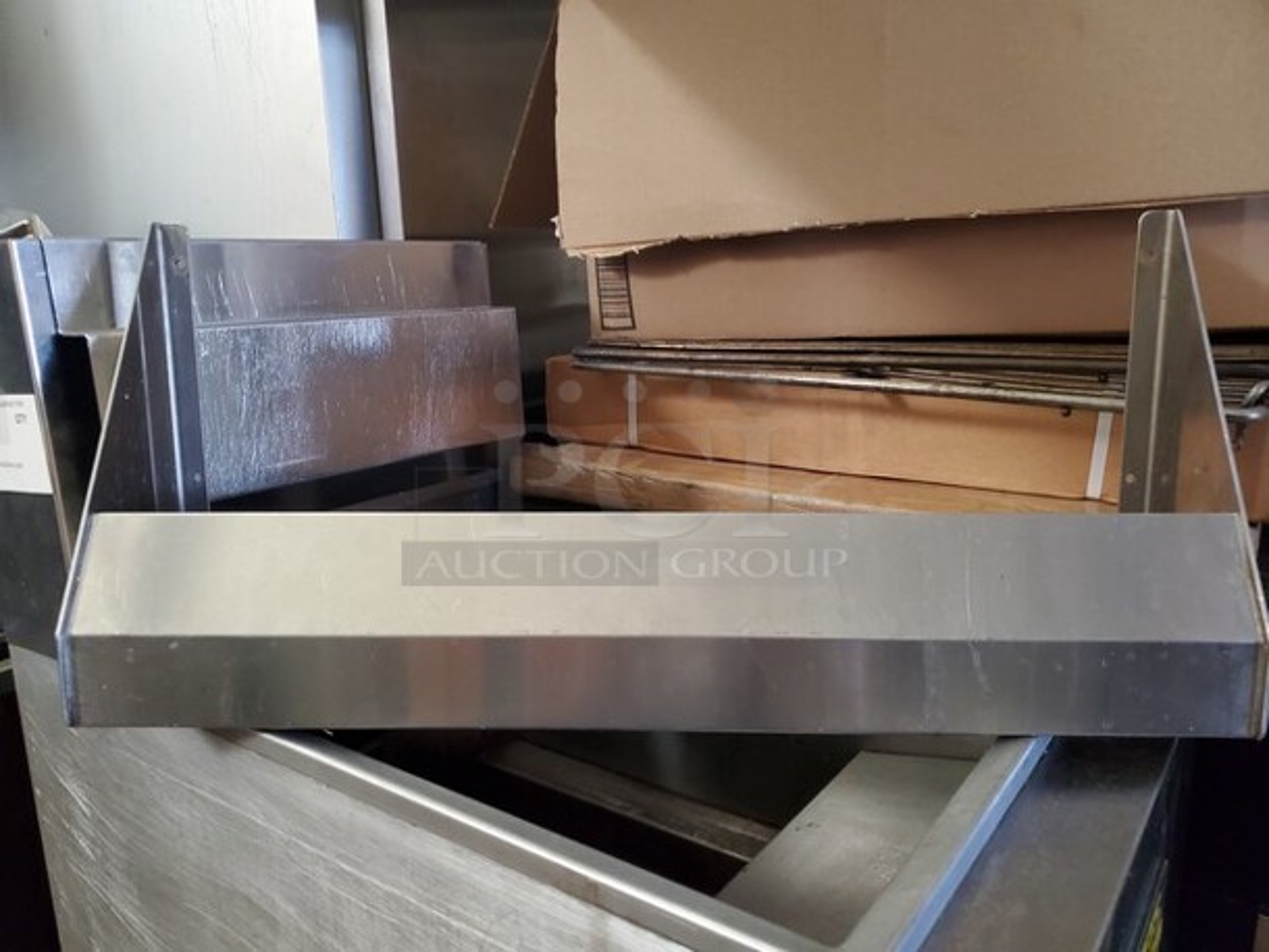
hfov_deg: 67.3
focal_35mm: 26
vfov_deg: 53.1
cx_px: 634
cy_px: 476
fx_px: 954
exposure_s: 1/33
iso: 640
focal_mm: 4.3
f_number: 1.5
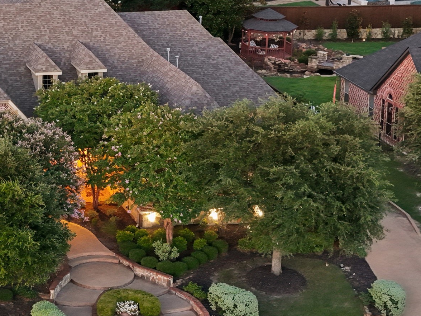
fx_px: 1484
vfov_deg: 12.1
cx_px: 61
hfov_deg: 16.0
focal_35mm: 122
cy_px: 110
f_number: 2.8
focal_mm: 19.35
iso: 1230
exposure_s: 1/6
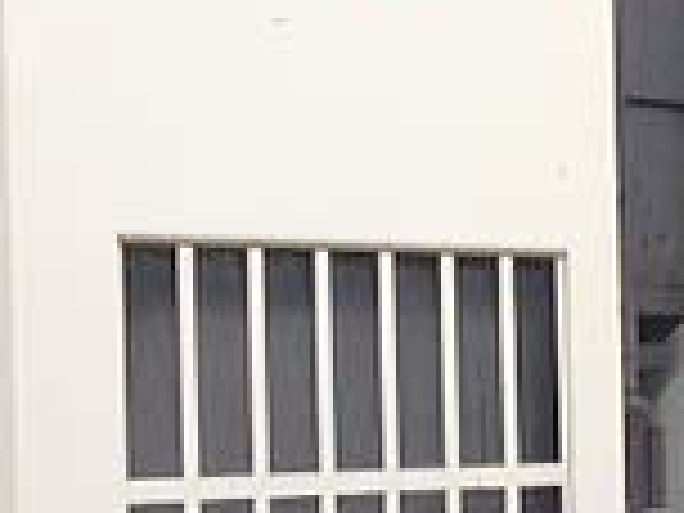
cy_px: 378
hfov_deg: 13.8
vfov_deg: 10.7
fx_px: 2747
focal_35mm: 139
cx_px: 832
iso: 50
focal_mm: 4.12
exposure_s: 1/30
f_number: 2.4
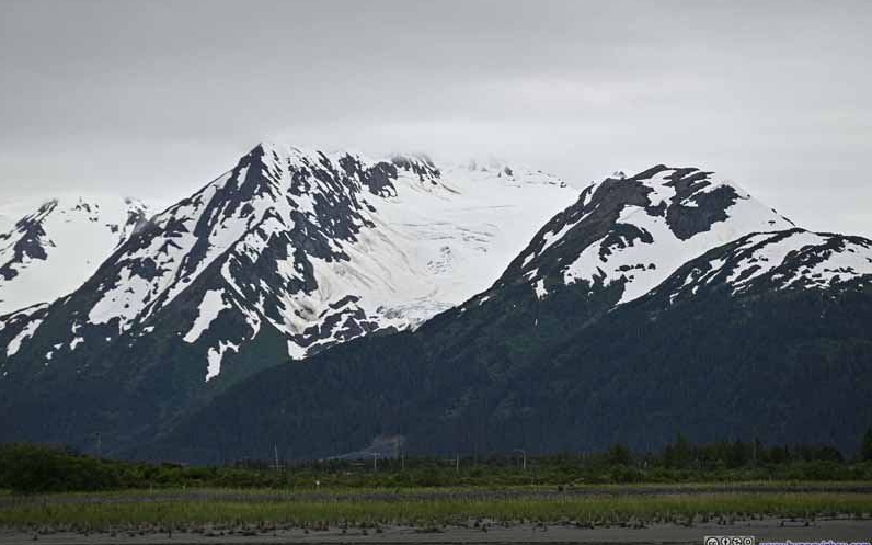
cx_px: 435
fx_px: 2922
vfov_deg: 10.6
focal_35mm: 123
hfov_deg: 17.0
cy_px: 261
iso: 100
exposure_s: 1/800
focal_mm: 120
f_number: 5
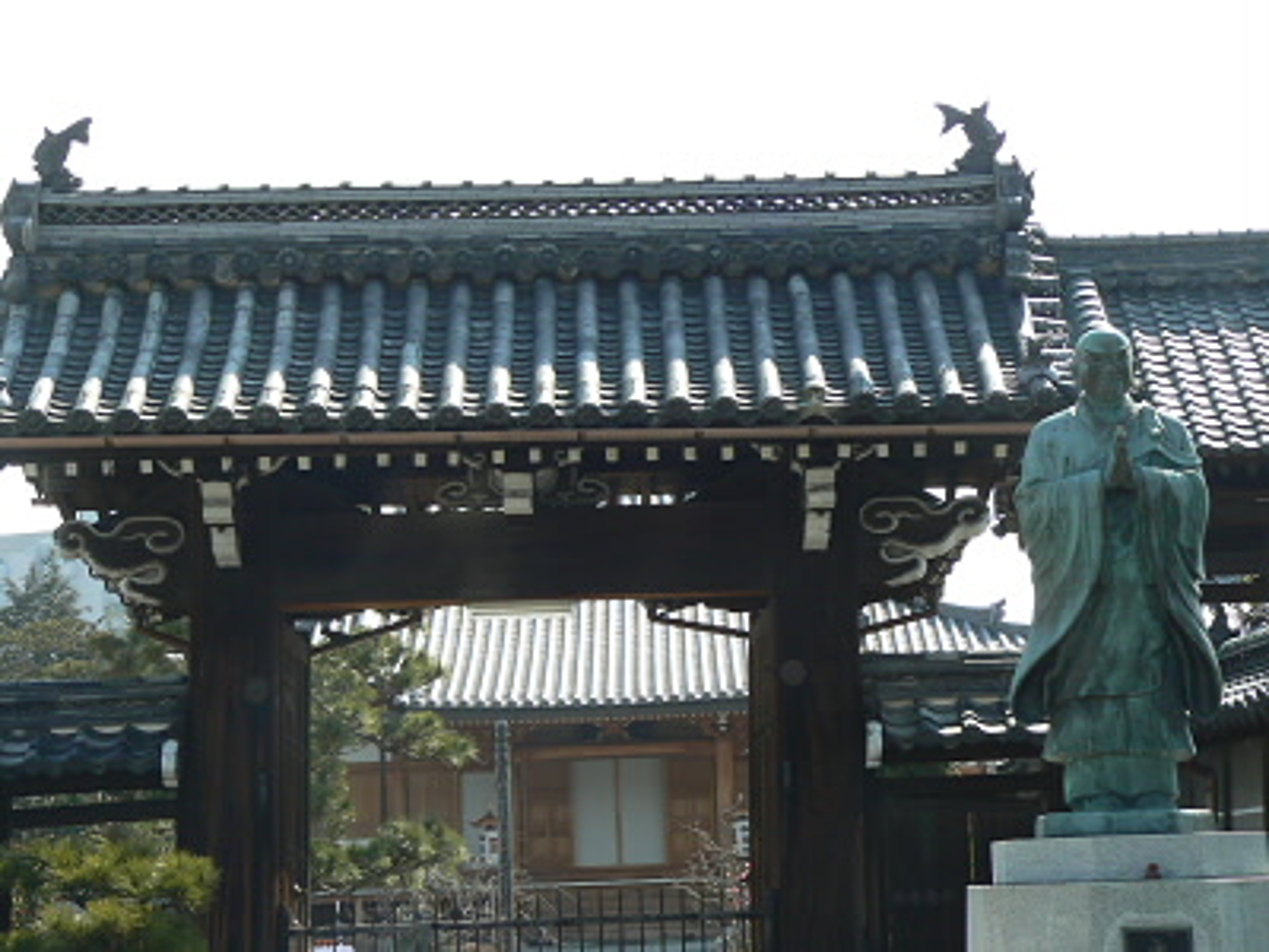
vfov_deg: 16.6
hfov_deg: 22.0
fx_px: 3263
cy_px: 476
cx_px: 634
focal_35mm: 89
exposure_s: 1/320
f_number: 5.6
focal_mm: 14.9
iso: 80
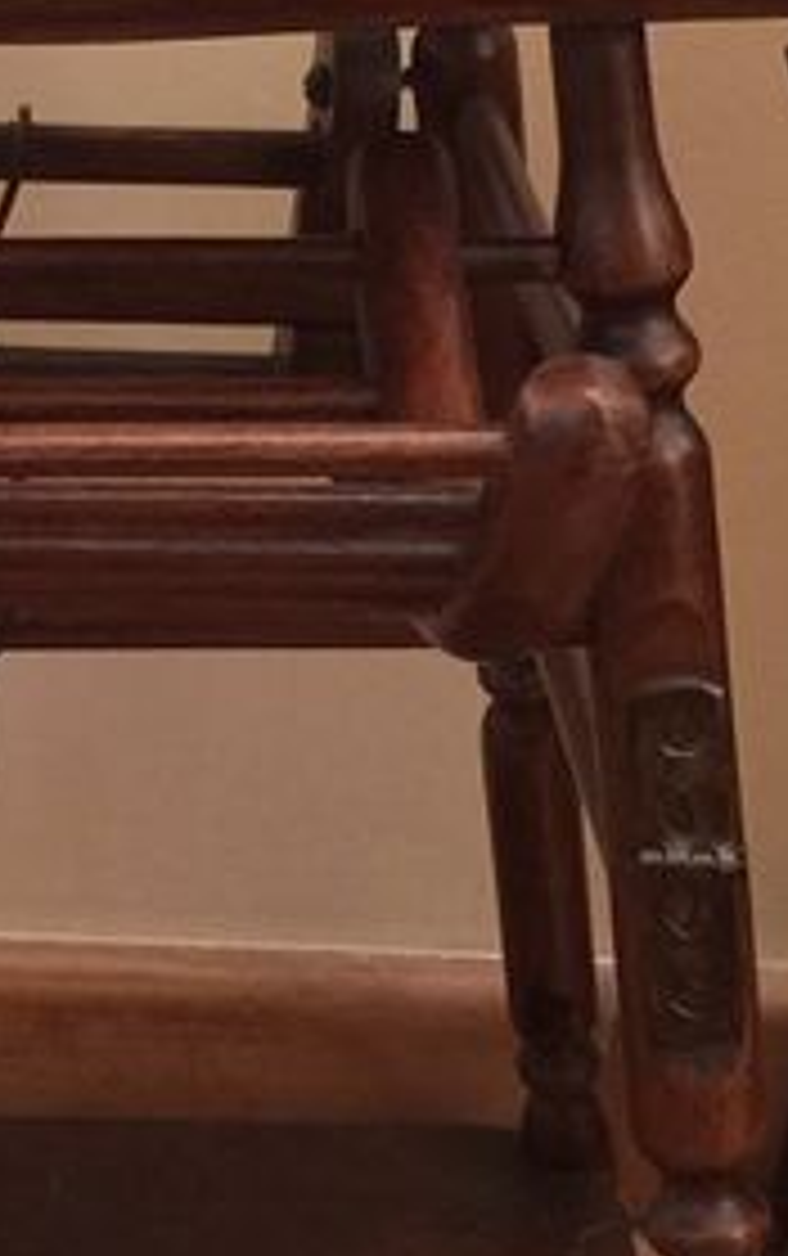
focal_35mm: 110
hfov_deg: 11.8
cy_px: 284
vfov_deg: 18.8
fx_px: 3770
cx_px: 5
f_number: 2.2
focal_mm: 4.15
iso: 125
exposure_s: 1/8
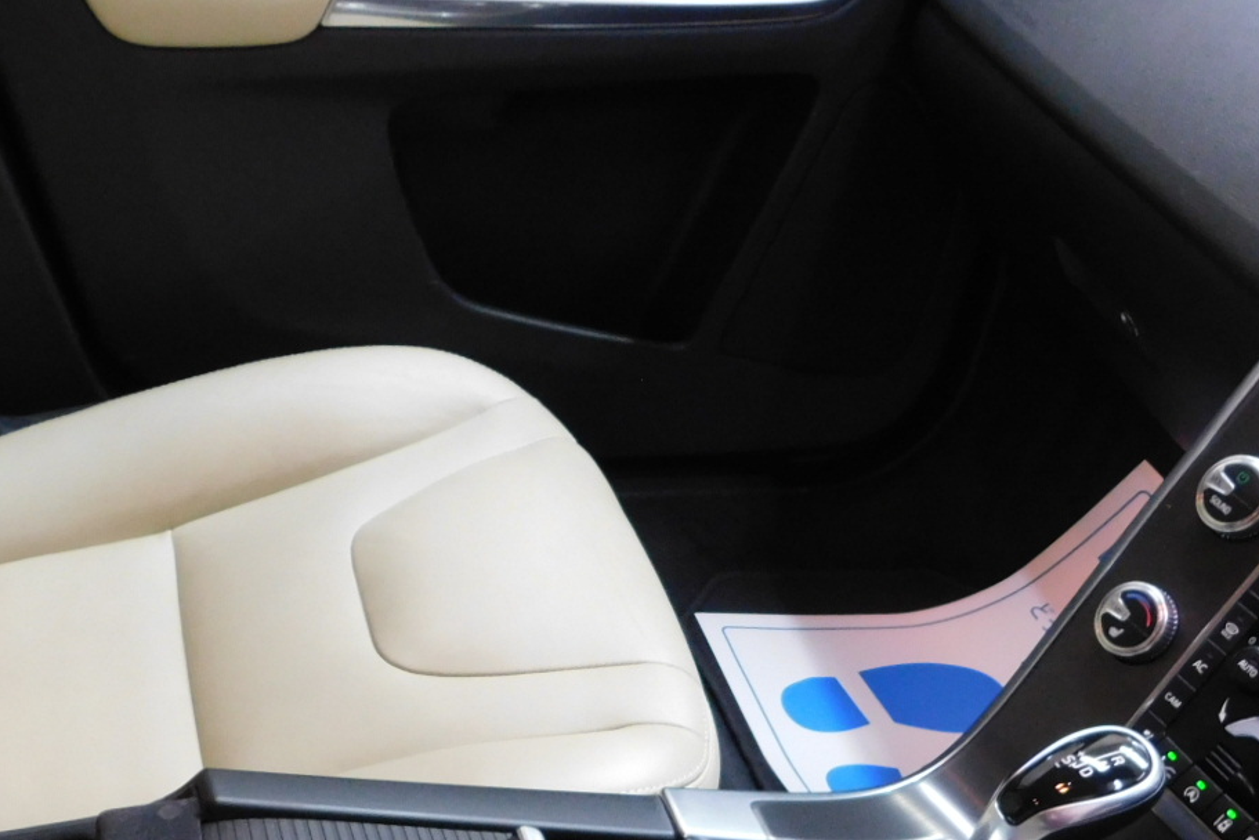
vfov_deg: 31.2
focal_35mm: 42
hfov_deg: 46.4
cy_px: 663
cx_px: 616
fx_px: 1469
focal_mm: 4
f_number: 3
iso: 400
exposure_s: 1/13
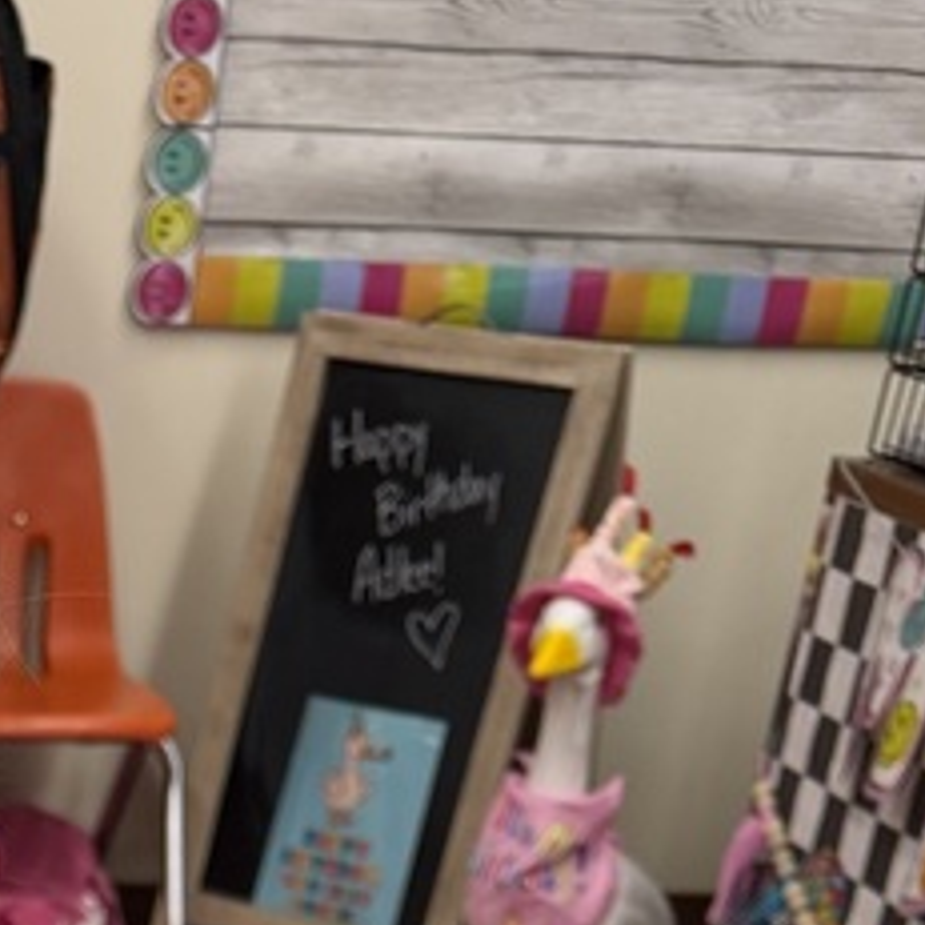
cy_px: 1978
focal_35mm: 94
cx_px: -336
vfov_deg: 14.5
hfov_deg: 17.2
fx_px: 2842
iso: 125
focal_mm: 6.76
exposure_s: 1/120
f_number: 1.78
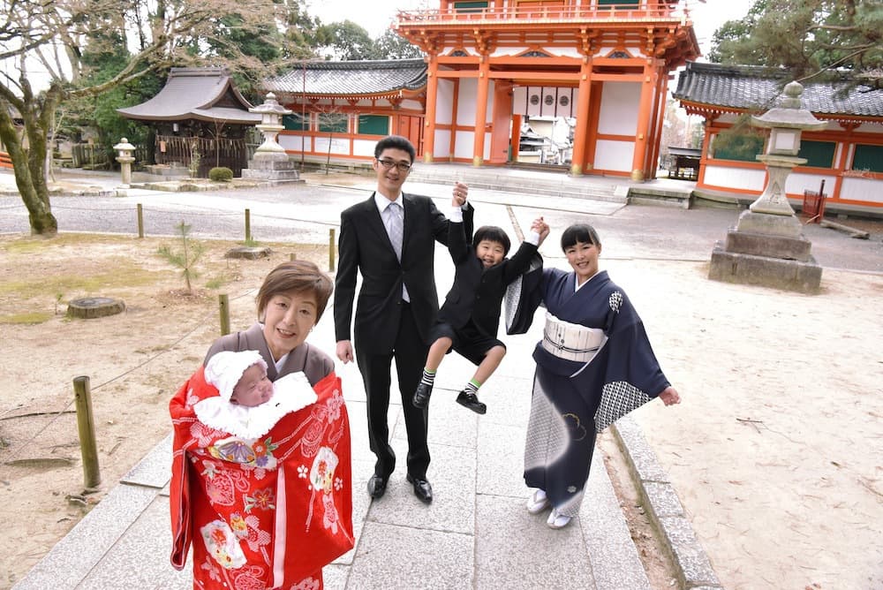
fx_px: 589
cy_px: 295
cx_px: 442
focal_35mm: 24
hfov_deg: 73.7
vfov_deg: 53.2
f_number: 13
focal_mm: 24
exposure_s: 1/320
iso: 4000
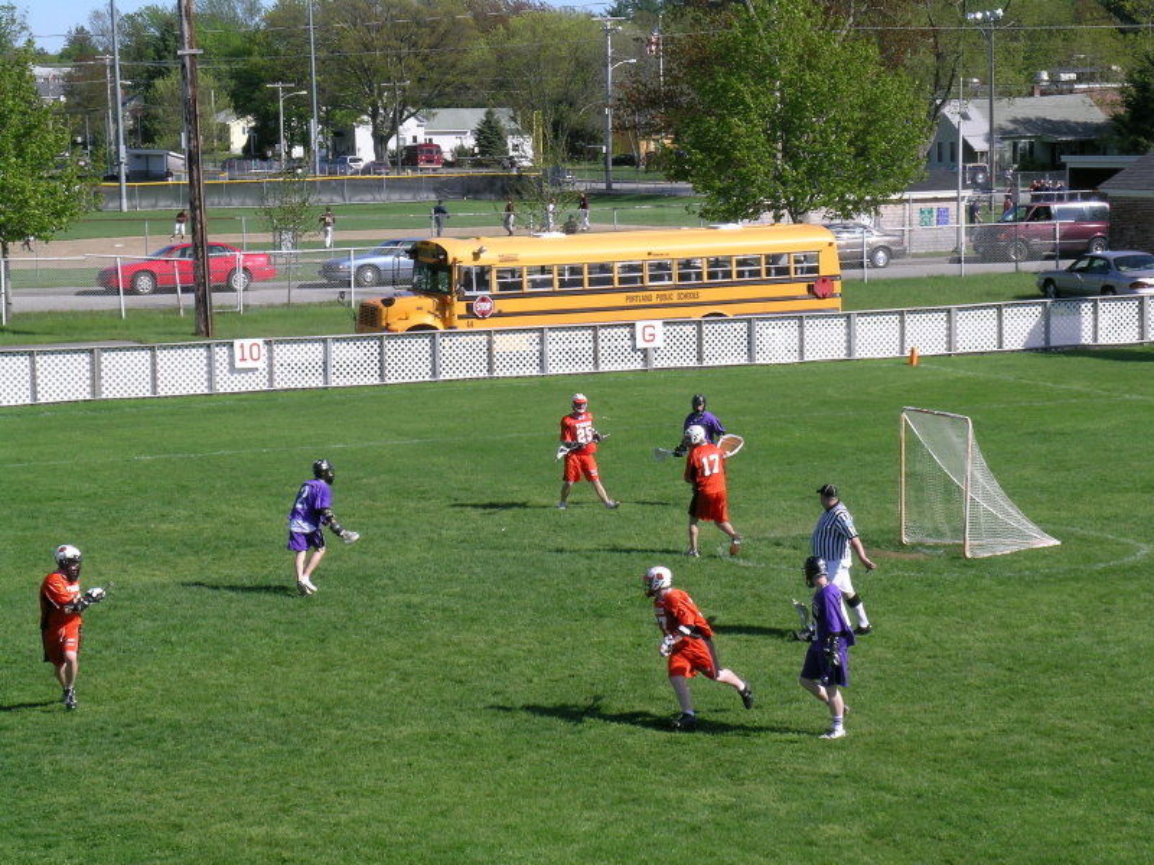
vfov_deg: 12.8
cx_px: 577
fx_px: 3867
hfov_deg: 17.0
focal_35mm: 116
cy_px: 432
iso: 50
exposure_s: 1/143
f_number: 7.3
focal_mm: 24
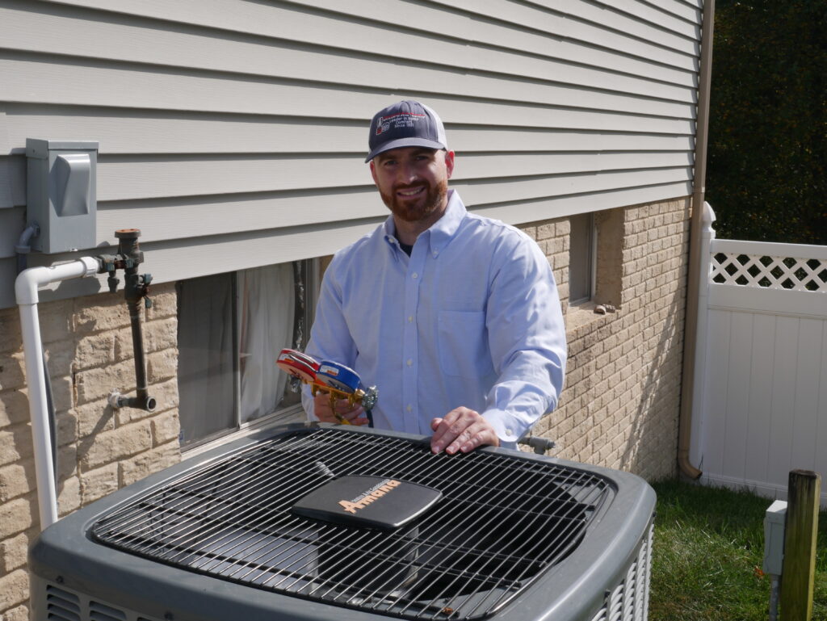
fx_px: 1099
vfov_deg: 31.5
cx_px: 414
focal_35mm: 46
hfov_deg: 41.2
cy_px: 310
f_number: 16
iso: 200
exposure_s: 1/160
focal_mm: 23
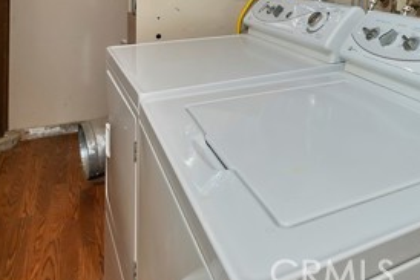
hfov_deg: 51.5
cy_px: -31
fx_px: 409
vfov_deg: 33.0
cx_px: 326
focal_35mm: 35
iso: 400
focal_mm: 10
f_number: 8
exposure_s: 1/30
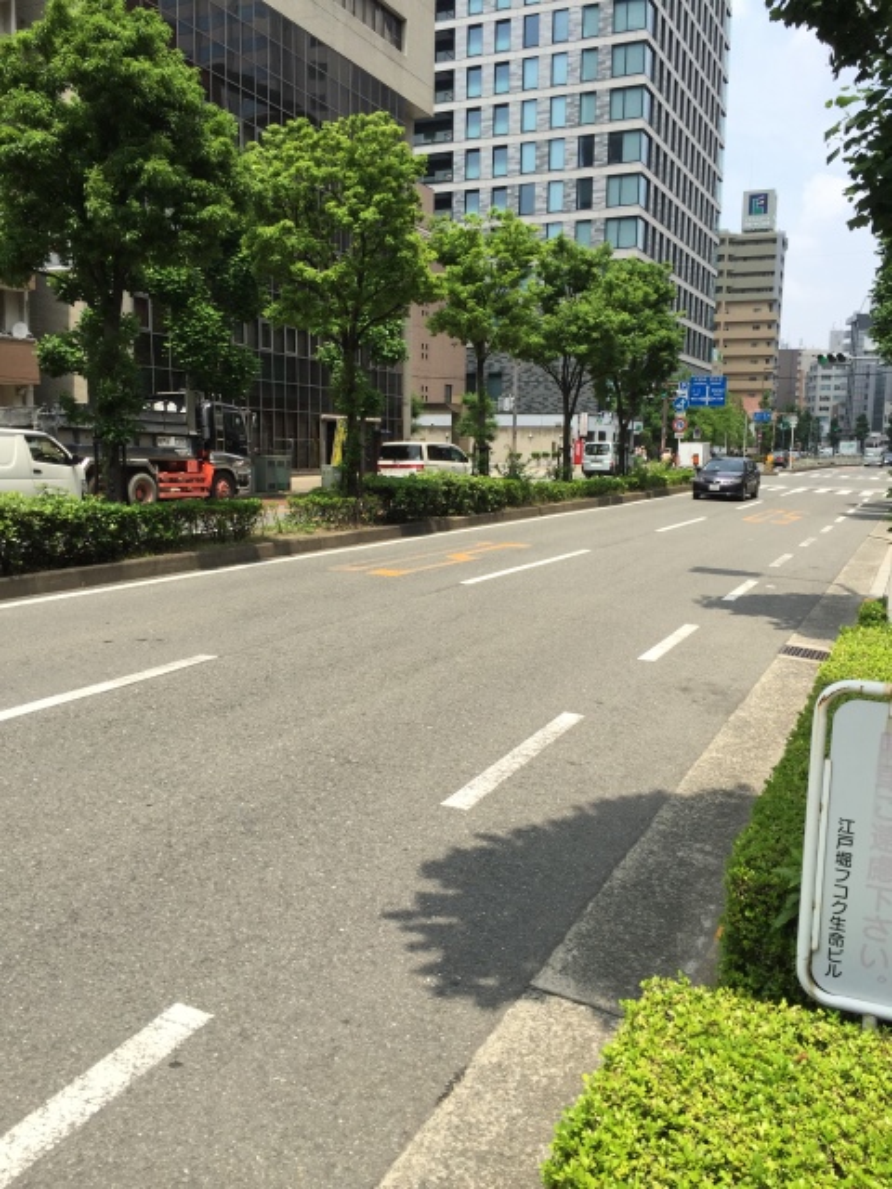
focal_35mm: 29
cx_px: 446
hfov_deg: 48.2
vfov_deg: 61.7
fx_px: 996
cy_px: 594
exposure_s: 1/1412
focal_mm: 4.15
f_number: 2.2
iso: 32
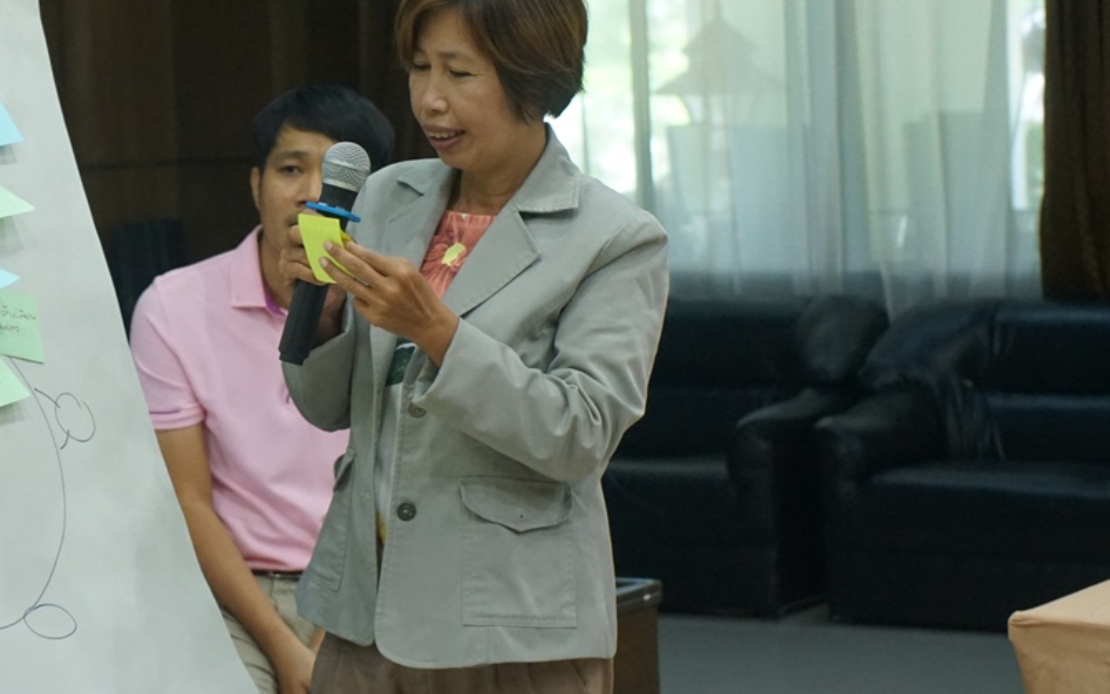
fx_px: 3418
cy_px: 153
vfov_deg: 11.6
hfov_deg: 18.4
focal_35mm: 113
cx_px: 404
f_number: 5.6
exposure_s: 1/80
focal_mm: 70
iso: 4000
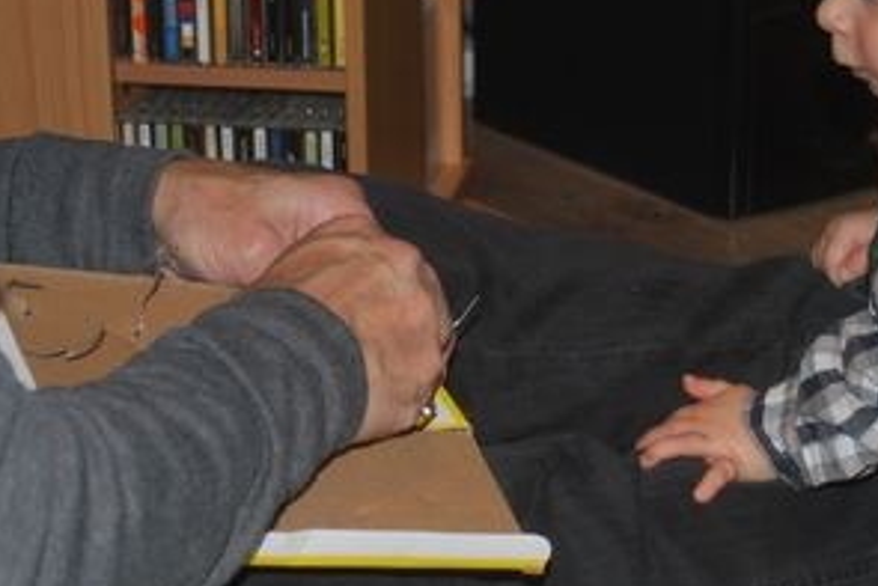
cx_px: 643
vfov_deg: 12.4
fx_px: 2684
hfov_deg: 18.5
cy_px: 174
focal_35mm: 110
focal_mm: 36
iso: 200
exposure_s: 1/60
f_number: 5.3
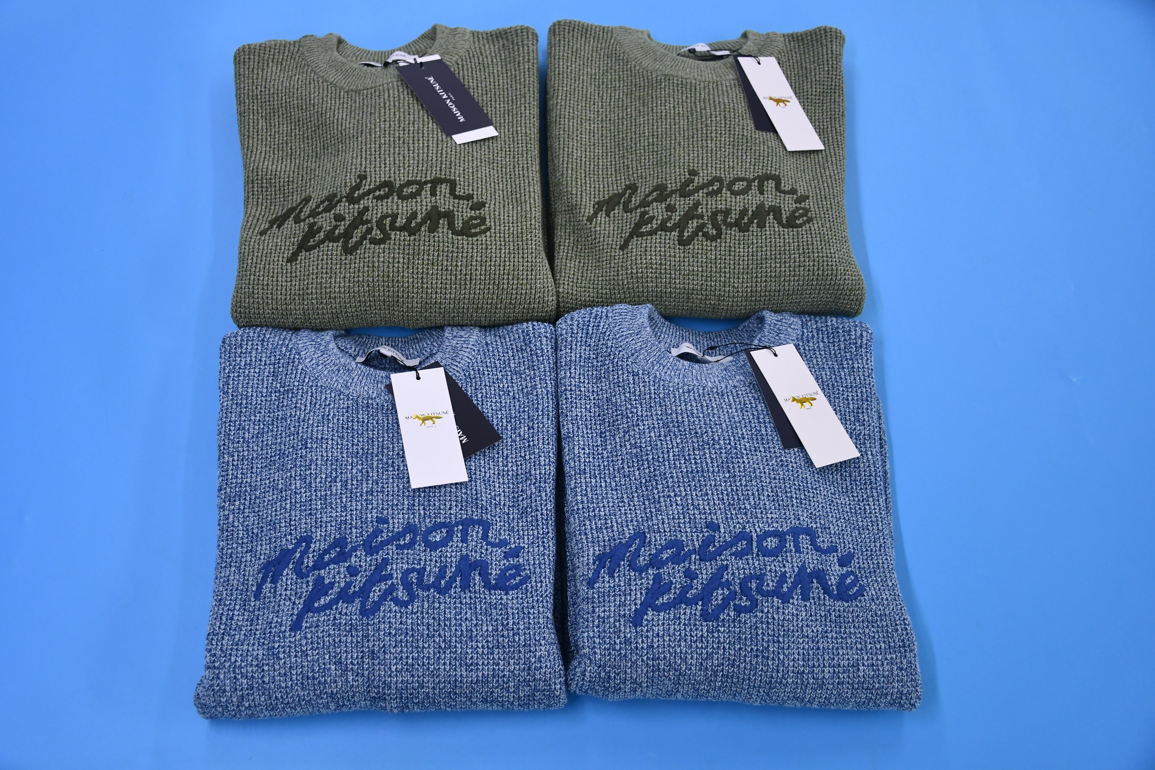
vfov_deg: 36.9
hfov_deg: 53.1
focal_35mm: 36
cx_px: 578
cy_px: 385
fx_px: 1155
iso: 1000
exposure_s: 1/125
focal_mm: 24
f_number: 3.8
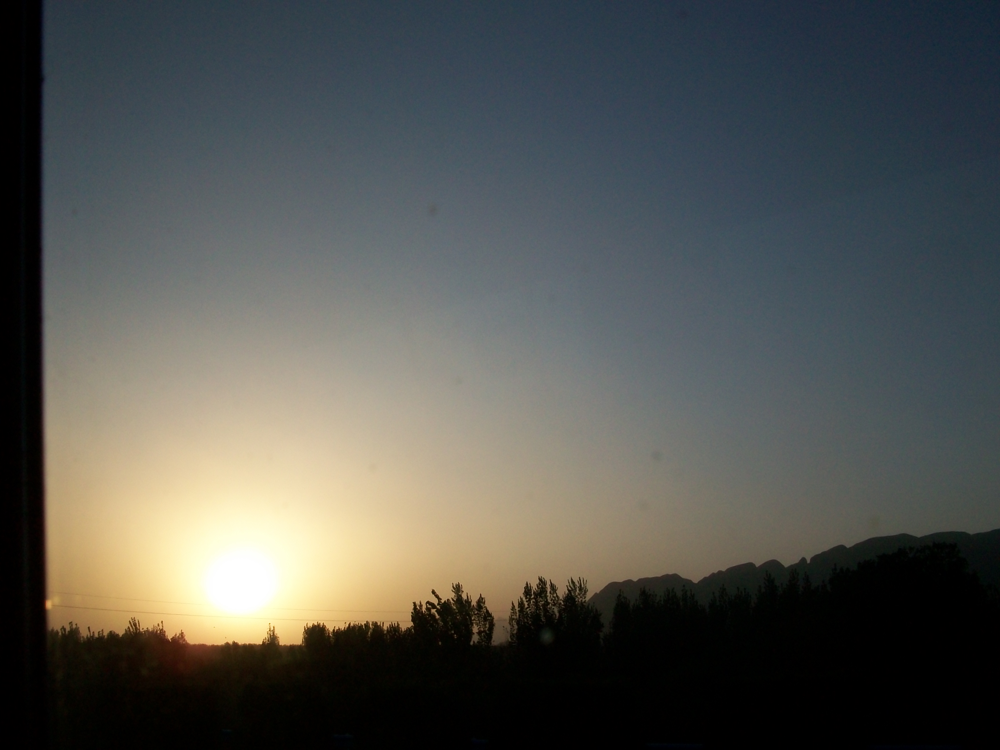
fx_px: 982
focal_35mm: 34
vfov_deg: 41.8
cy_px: 375
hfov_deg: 54.0
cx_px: 500
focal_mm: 5.7
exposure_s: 1/640
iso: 80
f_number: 5.5
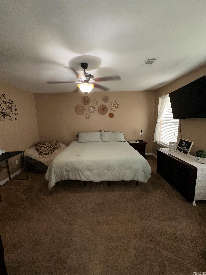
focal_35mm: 14
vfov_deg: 102.1
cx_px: 103
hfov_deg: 85.7
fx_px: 111
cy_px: 138
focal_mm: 2.22
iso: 100
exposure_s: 1/60
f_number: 2.2
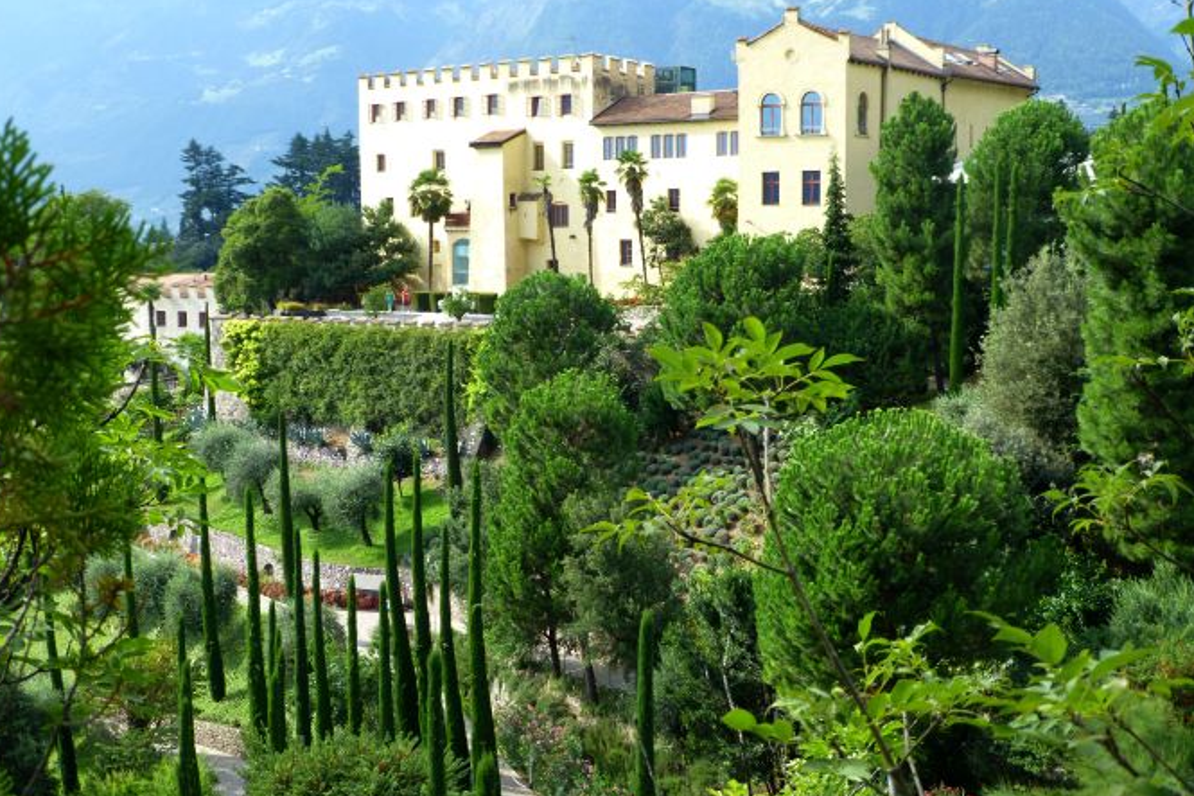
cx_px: 587
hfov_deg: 39.6
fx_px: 1658
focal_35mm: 50
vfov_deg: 27.0
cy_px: 437
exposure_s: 1/160
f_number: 4.2
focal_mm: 8.5
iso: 100
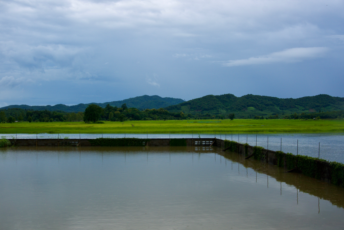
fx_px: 373
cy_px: 115
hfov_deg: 49.5
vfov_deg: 34.2
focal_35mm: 39
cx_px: 172
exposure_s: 1/200
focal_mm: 26
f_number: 9
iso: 100
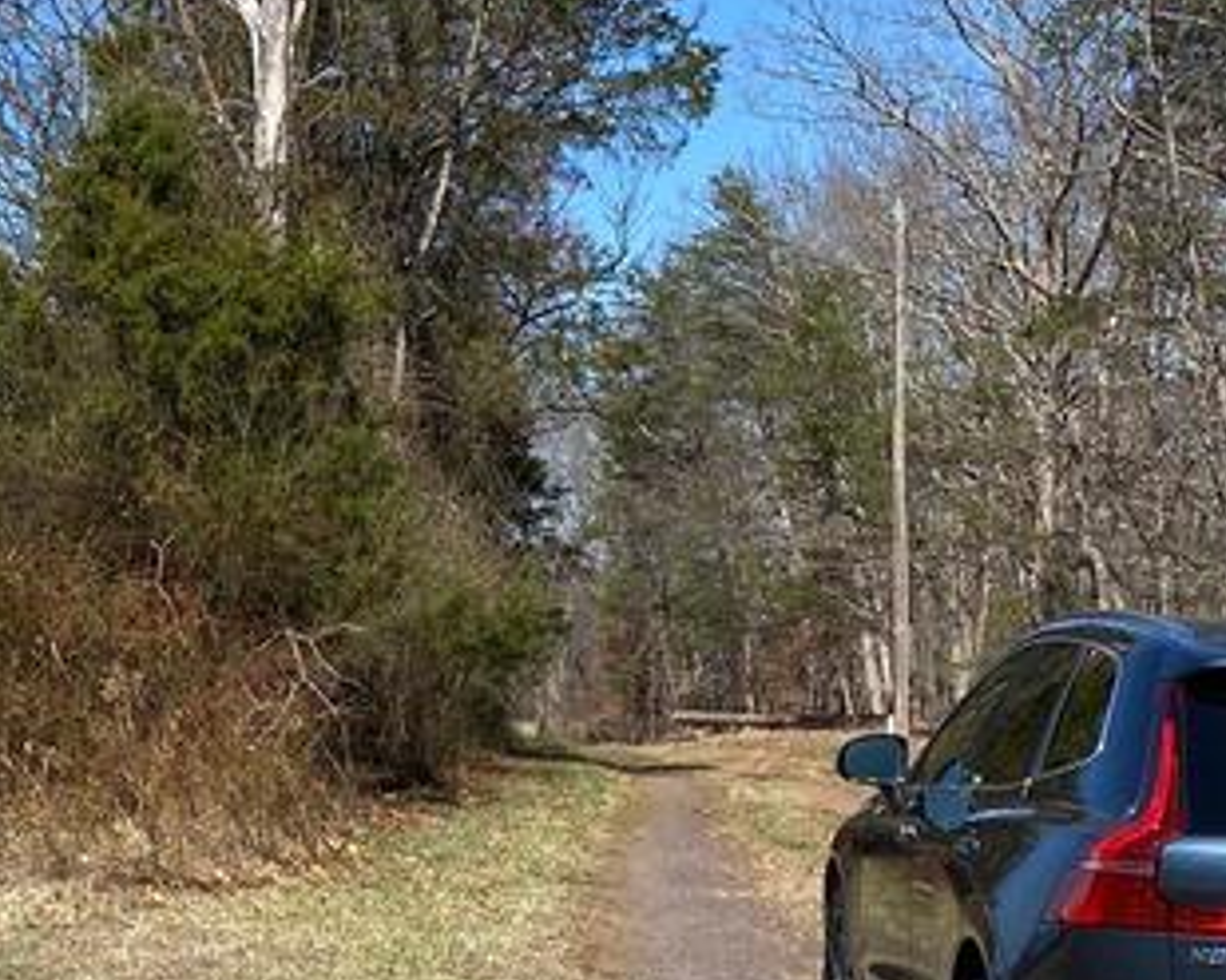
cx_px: -198
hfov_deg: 21.3
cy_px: 587
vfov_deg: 18.3
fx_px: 3047
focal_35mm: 84
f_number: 1.8
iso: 32
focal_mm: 4.25
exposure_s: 1/2890
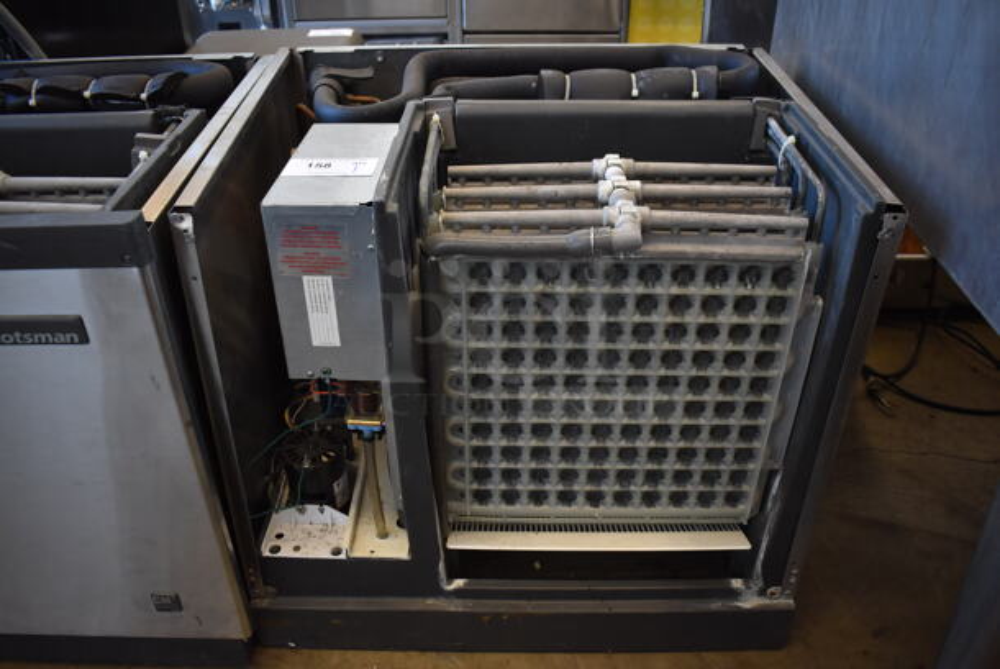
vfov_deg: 43.7
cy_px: 334
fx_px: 834
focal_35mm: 30
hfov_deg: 61.9
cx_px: 500
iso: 800
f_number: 3.5
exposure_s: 1/160
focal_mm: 20
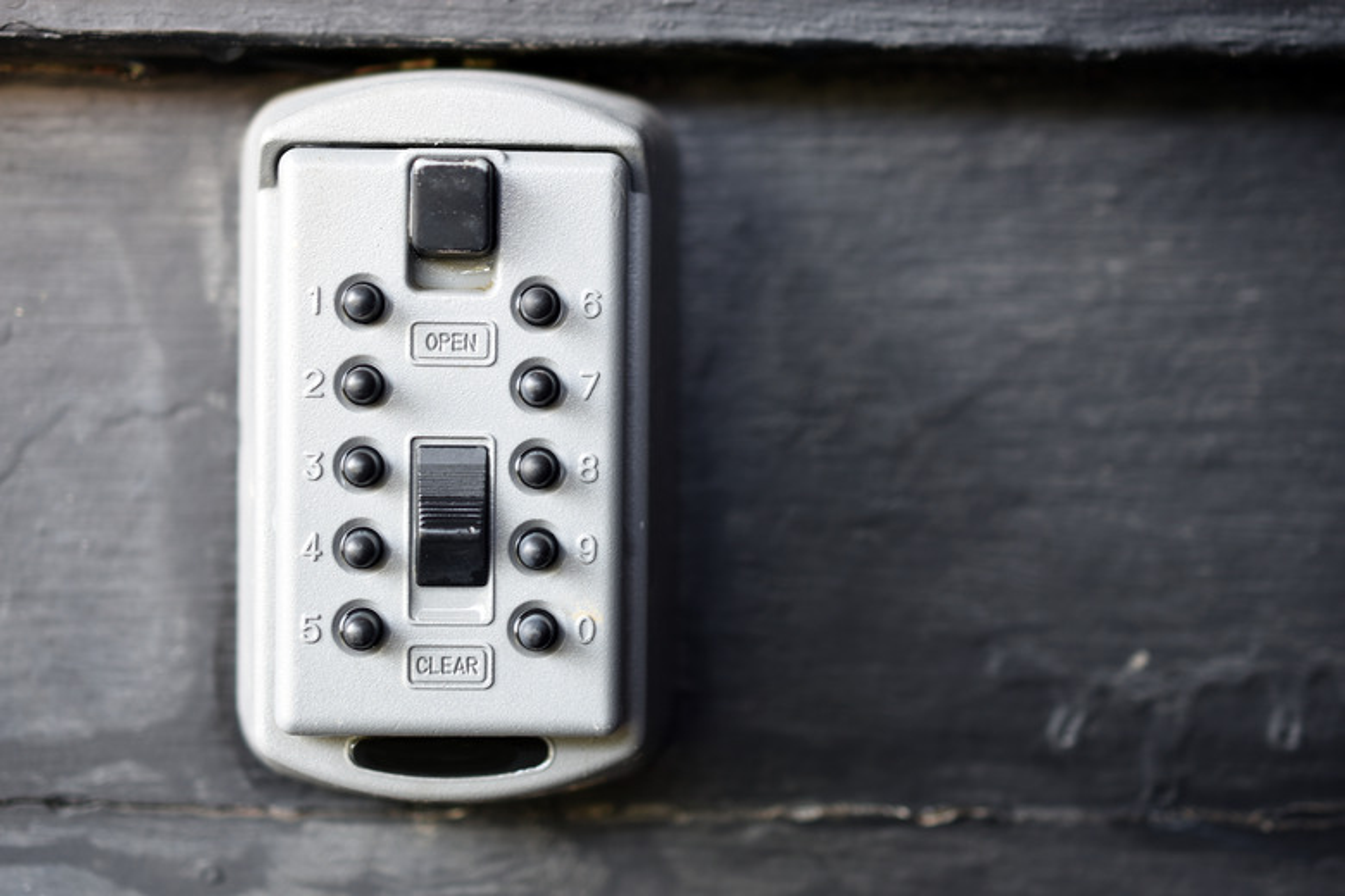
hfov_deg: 33.4
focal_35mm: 60
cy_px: 448
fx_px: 2241
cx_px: 672
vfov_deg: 22.6
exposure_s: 1/25
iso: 100
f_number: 3.2
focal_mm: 40
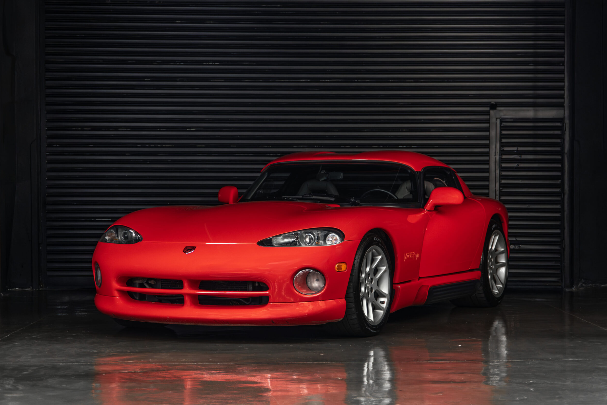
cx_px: 307
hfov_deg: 26.6
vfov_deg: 17.9
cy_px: 203
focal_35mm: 76
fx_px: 1281
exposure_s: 1/50
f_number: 4.5
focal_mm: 50
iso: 1000
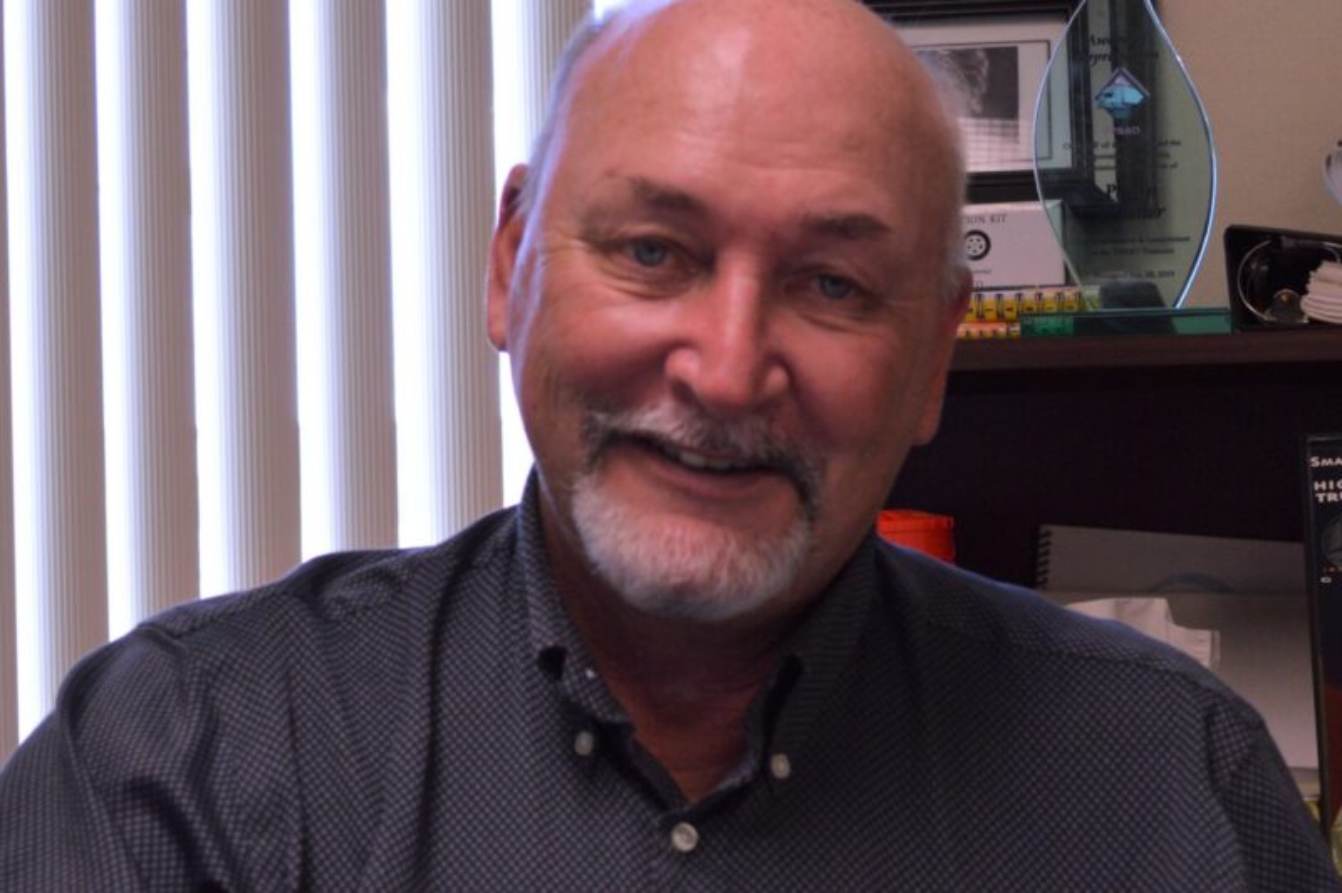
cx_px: 671
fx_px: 1788
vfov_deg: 28.0
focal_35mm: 48
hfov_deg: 41.1
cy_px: 446
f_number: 4.8
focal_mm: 32
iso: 400
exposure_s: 1/50
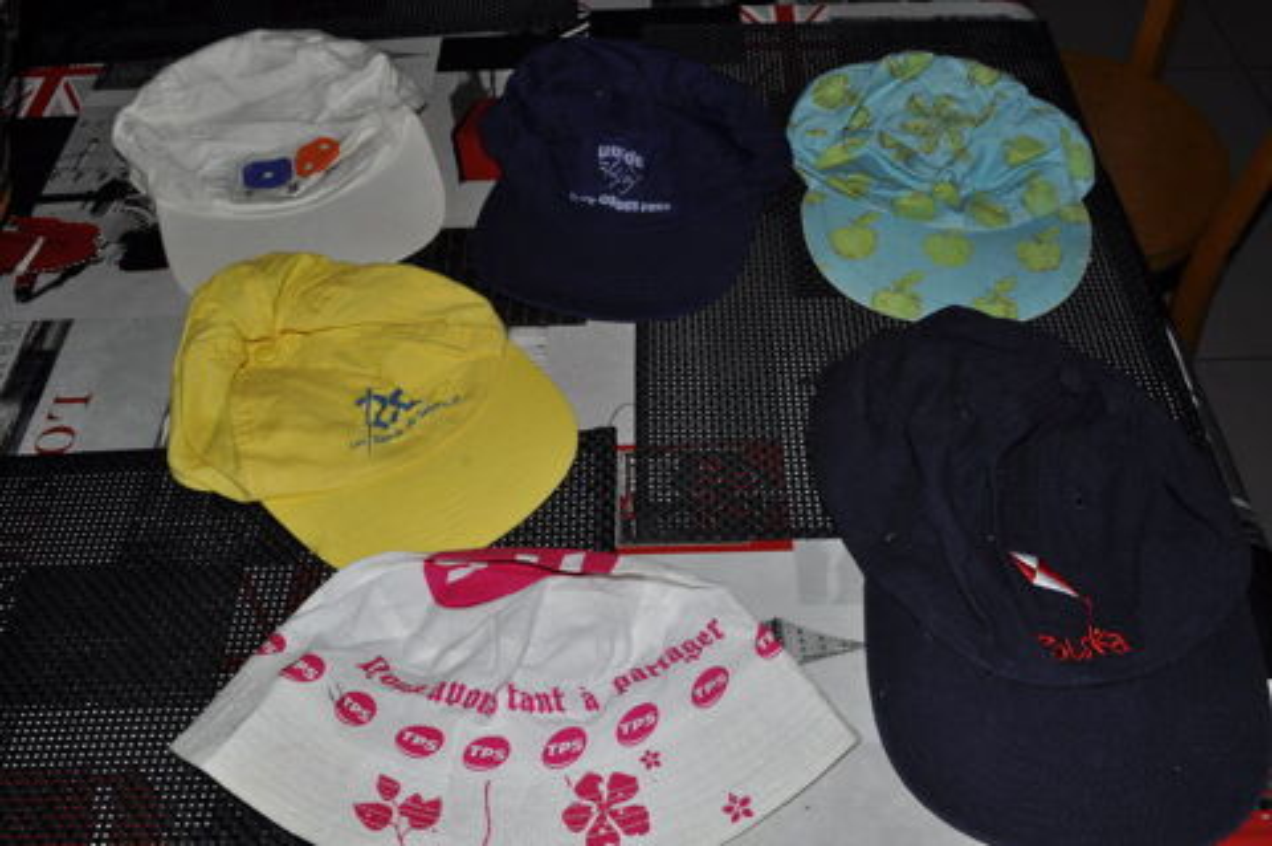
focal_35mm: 33
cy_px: 423
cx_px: 636
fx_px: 1165
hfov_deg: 57.3
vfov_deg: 39.9
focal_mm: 22
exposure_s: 1/200
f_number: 13
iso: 200
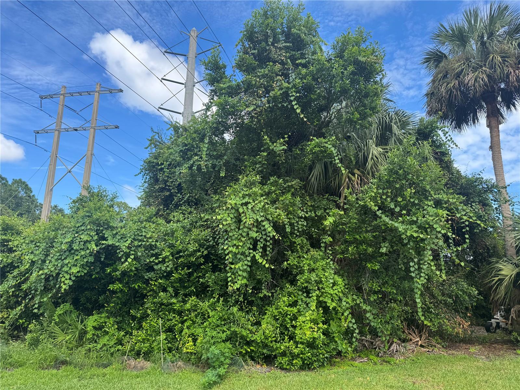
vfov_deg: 56.8
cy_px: 195
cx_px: 260
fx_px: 361
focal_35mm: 24
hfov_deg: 71.6
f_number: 1.78
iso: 80
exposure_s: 1/1366
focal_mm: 6.76
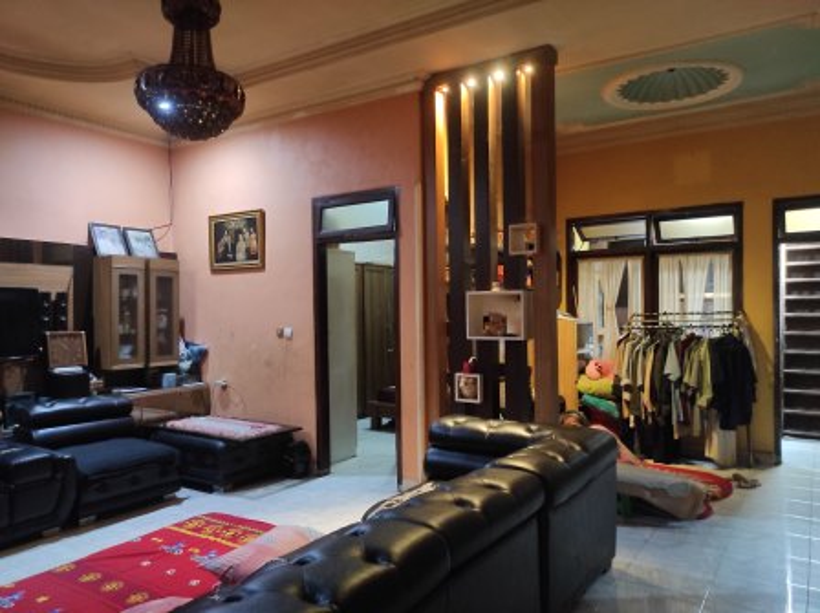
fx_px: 592
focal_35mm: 25
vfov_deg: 54.8
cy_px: 306
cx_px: 410
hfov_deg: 69.4
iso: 1219
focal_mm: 5.43
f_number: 1.89
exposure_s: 1/20
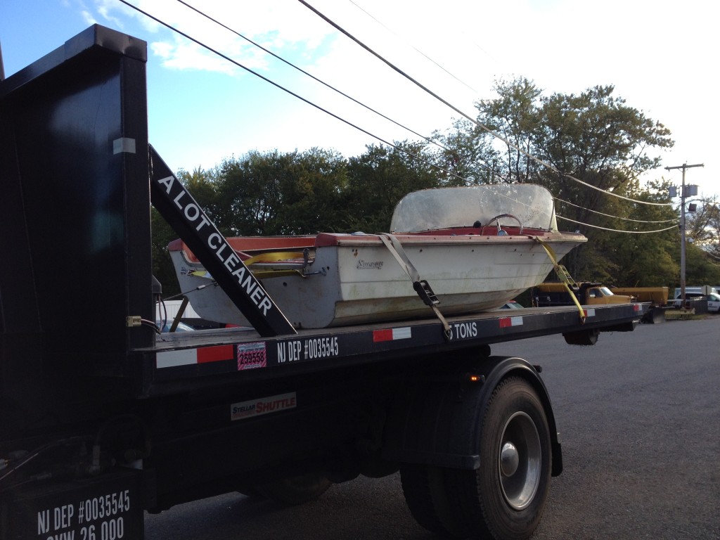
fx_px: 728
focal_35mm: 35
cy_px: 270
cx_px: 360
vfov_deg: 40.7
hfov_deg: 52.6
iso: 50
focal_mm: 4.28
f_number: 2.4
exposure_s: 1/502
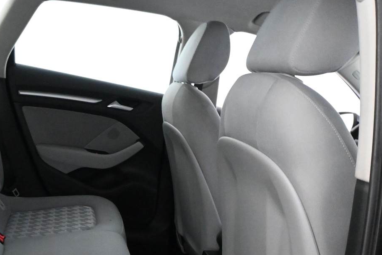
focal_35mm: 48
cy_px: 216
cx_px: 80
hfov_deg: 39.6
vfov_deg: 27.3
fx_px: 509
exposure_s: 1/30
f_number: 7.1
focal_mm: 18
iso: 9000
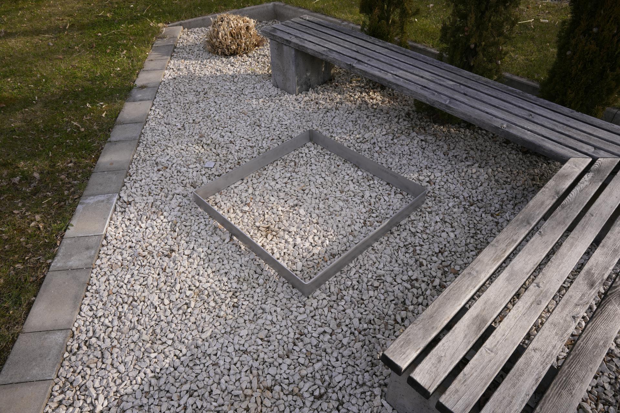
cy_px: 206
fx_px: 413
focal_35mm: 24
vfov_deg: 53.1
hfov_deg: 73.7
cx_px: 310
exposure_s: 1/25
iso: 125
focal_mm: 24
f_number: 18
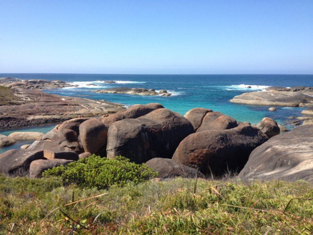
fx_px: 316
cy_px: 118
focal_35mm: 35
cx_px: 156
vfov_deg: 40.7
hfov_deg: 52.6
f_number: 2.4
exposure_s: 1/1346
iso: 50
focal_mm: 4.28
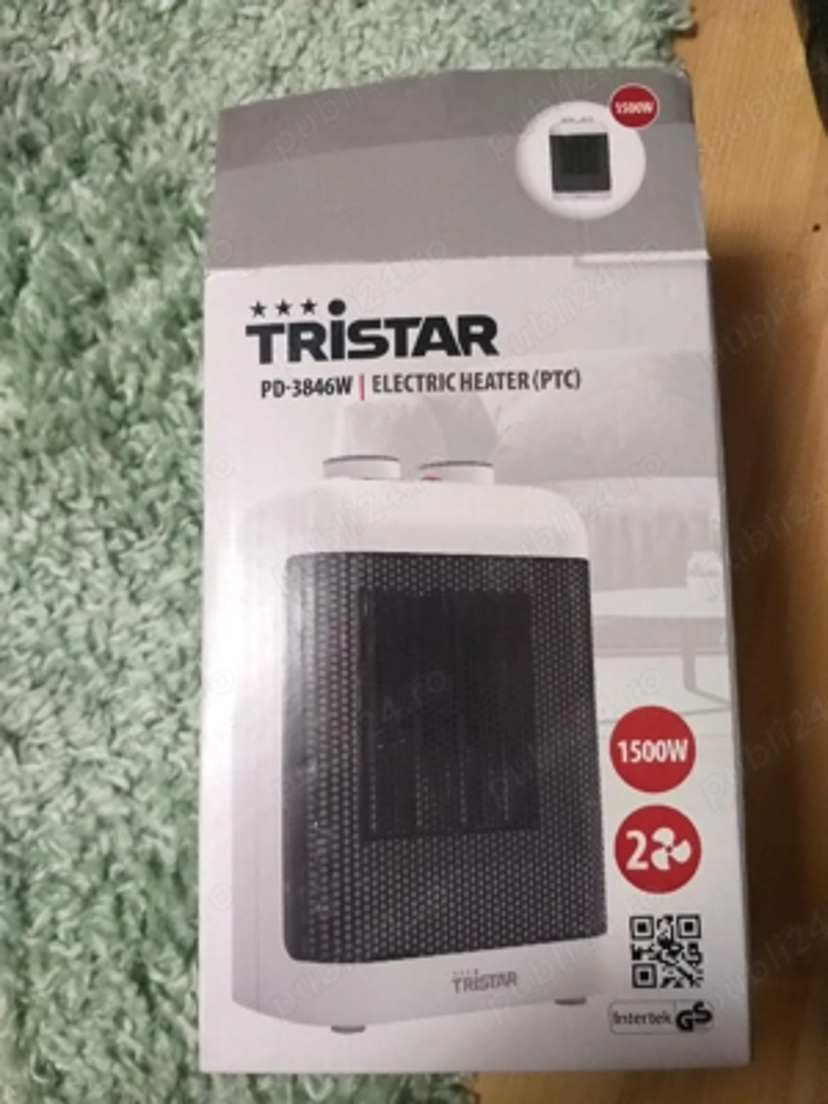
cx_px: 414
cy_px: 552
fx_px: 829
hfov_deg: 53.1
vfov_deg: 67.3
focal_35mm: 26
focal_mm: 3.93
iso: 200
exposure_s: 1/33
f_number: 1.7
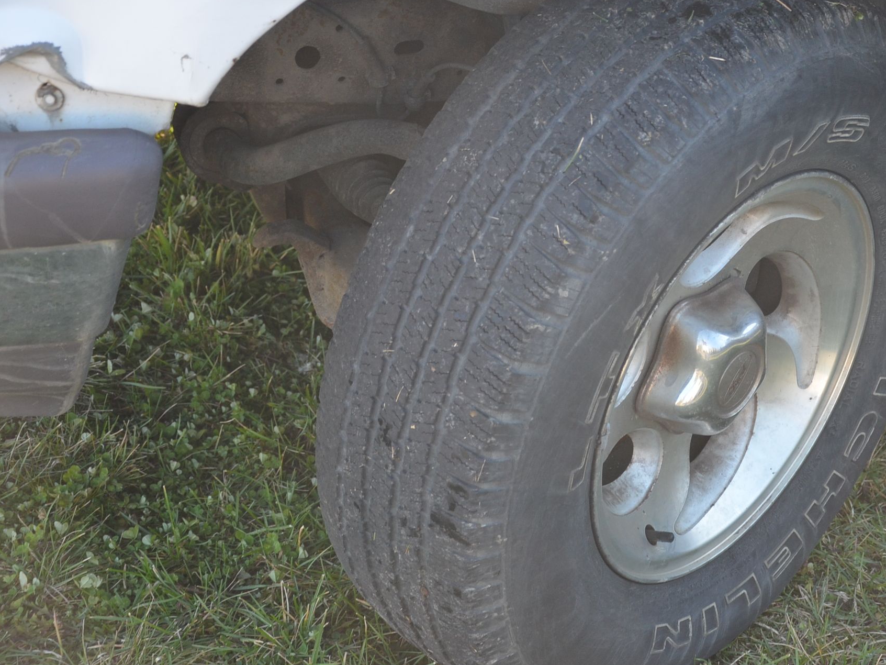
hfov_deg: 22.1
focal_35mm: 88
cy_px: 304
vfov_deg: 16.8
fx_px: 2253
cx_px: 626
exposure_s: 1/60
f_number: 4.8
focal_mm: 42
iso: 560
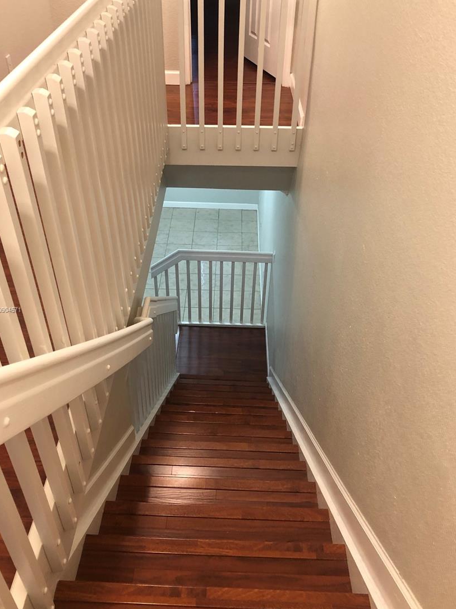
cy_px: 310
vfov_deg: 58.3
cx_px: 224
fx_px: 544
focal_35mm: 31
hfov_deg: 45.4
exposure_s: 1/15
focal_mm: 3.99
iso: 64
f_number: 1.8
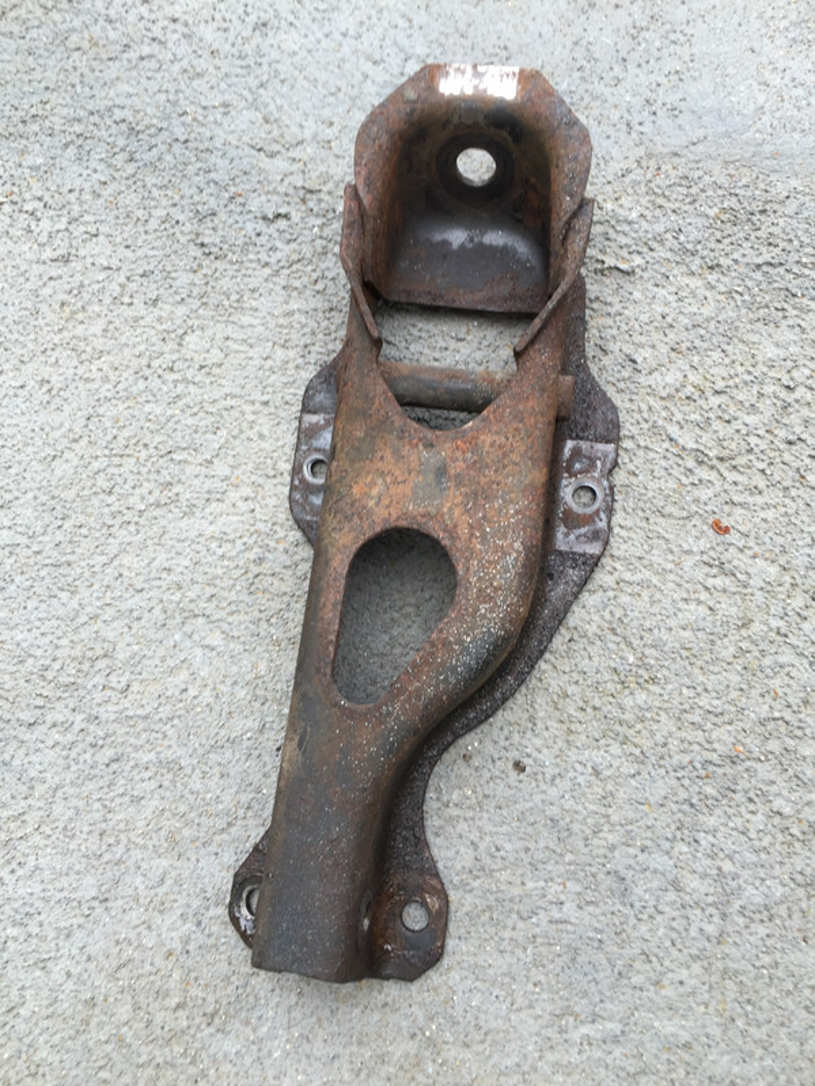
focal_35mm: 29
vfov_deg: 61.7
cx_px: 408
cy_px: 543
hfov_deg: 48.2
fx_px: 910
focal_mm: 4.15
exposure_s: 1/113
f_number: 2.2
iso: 32
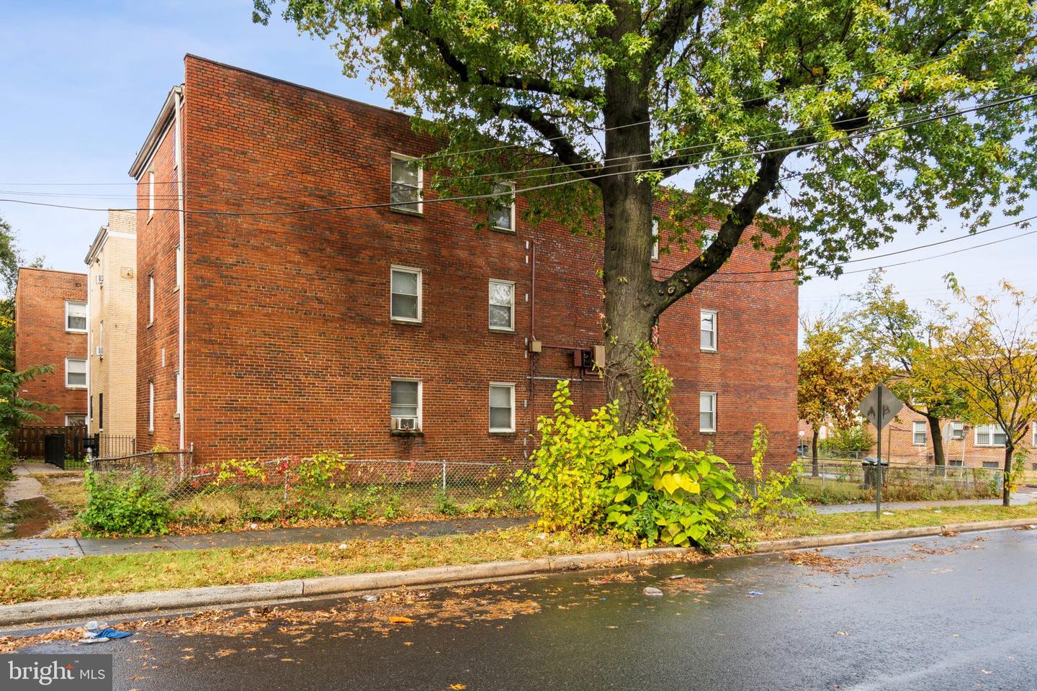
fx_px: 648
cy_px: 346
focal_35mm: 22
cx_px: 518
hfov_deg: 77.3
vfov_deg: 56.1
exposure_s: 1/100
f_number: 10
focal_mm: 15
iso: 200
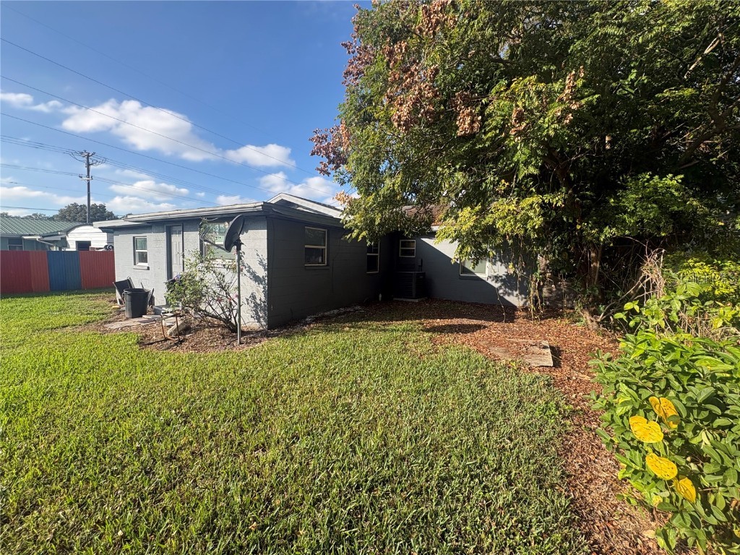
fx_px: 299
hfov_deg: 102.1
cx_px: 370
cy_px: 278
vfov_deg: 85.7
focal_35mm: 14
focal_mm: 2.22
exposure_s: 1/605
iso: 50
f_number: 2.2
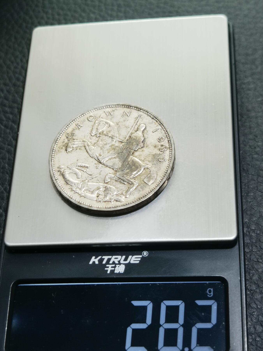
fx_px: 618
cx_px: 132
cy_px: 176
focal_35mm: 61
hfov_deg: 24.0
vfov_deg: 31.7
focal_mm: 6.67
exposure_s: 1/100
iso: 125
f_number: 1.9
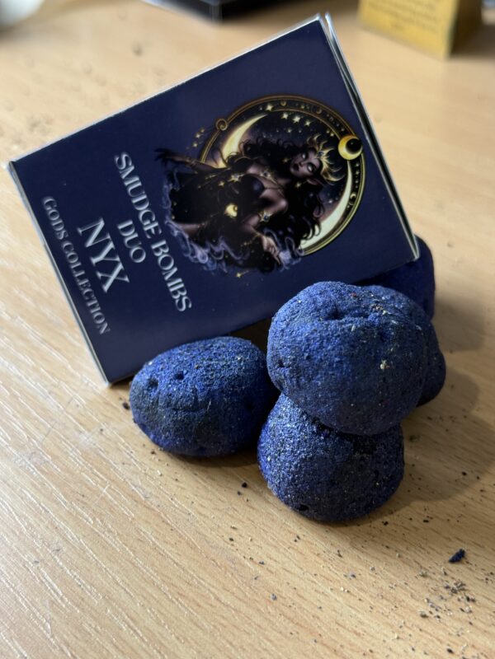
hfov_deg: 30.3
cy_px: 330
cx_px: 248
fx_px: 915
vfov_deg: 39.7
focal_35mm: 48
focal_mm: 6.76
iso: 125
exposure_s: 1/50
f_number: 1.78
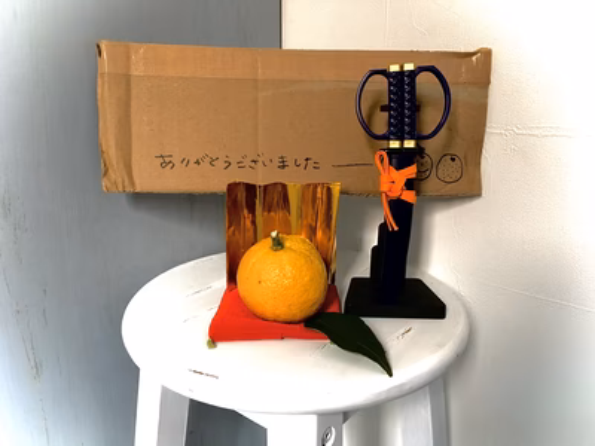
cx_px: 298
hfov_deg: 61.7
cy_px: 223
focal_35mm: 29
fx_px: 498
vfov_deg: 48.2
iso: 160
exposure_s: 1/30
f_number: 2.2
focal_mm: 4.15
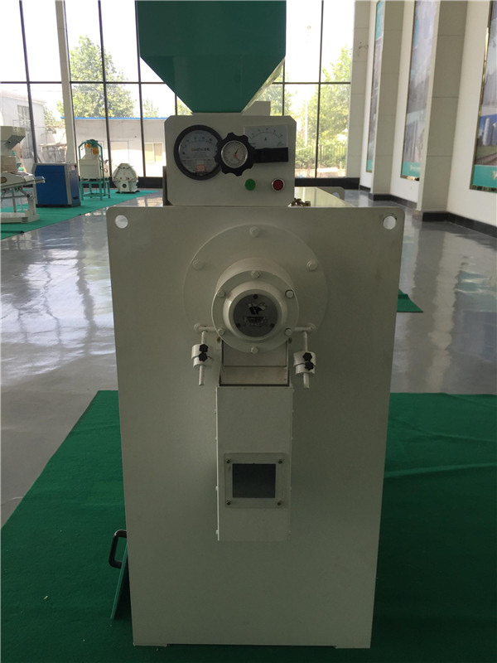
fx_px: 555
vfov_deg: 61.7
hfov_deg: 48.2
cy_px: 332
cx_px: 248
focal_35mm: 29
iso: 32
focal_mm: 4.15
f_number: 2.2
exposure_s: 1/234
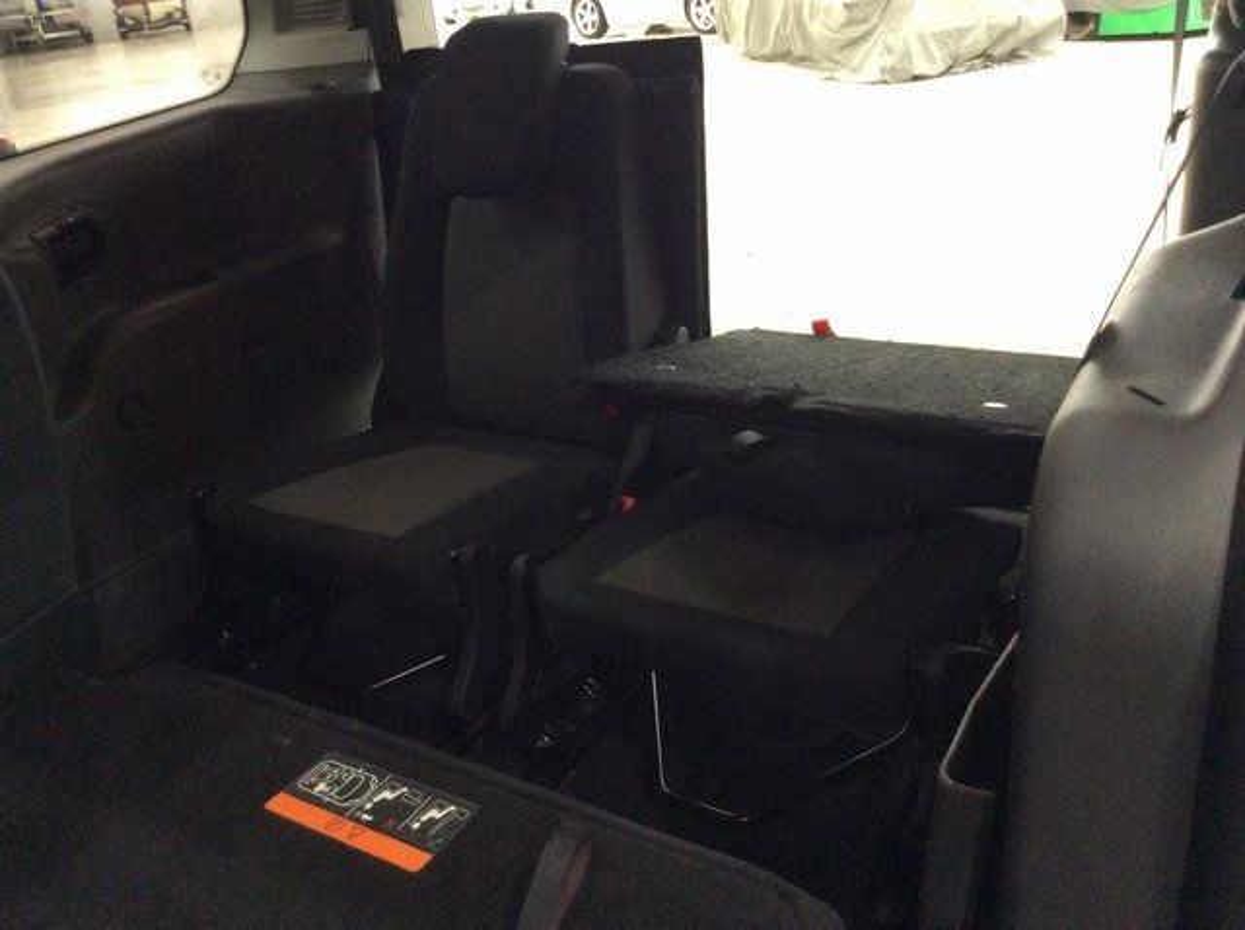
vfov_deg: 44.1
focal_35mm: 32
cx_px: 622
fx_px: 1149
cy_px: 465
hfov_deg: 56.9
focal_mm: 3.3
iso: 320
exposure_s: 1/24
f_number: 2.4
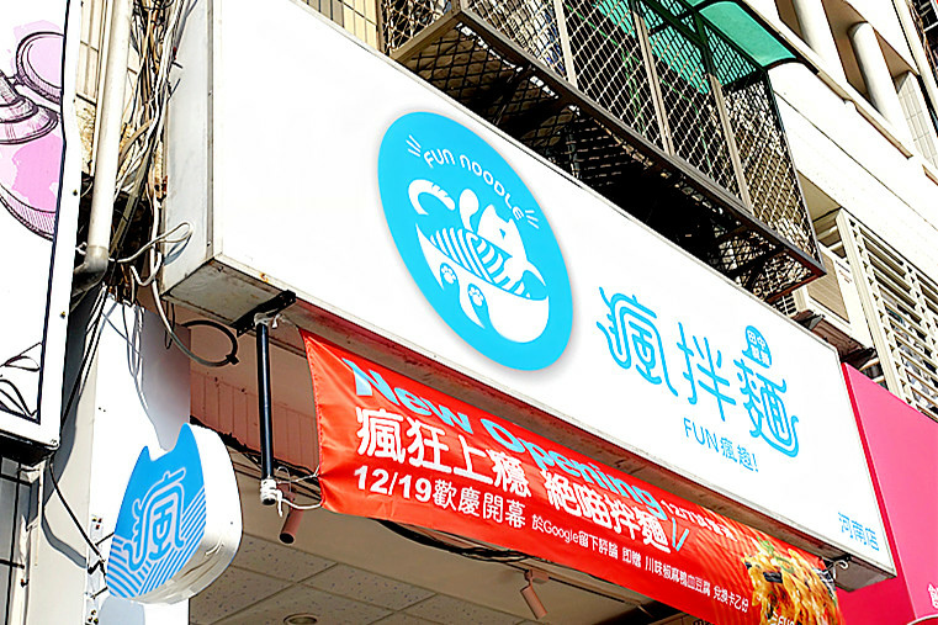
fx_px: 1276
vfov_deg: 27.5
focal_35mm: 49
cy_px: 312
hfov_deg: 40.4
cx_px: 469
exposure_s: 1/125
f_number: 5.6
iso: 125
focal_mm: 18.1
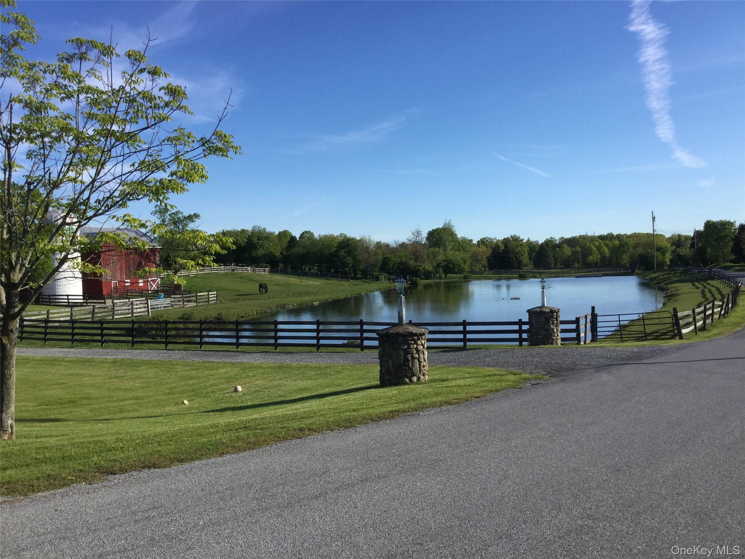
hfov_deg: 58.4
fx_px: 667
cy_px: 280
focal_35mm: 31
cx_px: 372
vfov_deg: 45.4
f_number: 2.4
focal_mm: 3.3
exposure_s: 1/1031
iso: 25
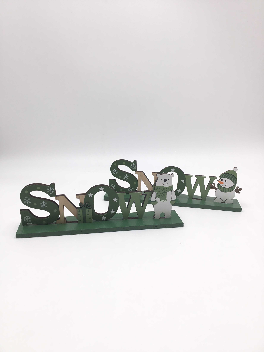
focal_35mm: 31
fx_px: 315
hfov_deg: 45.4
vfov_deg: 58.4
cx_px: 132
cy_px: 176
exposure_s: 1/191
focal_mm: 3.3
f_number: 2.4
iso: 25
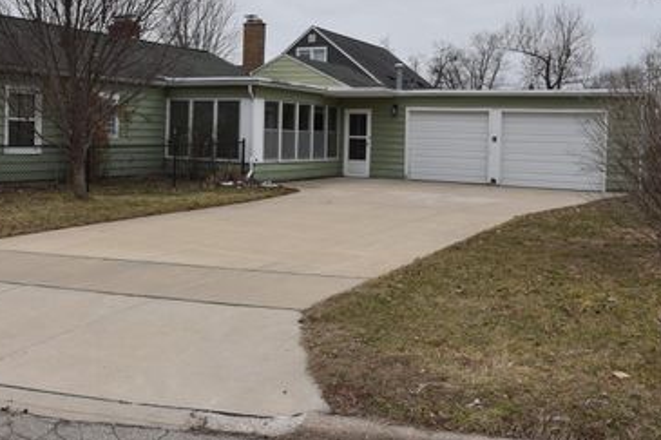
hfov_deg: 51.4
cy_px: 146
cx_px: 252
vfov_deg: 35.5
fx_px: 679
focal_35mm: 37
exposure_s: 1/200
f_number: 8
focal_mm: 18
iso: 100
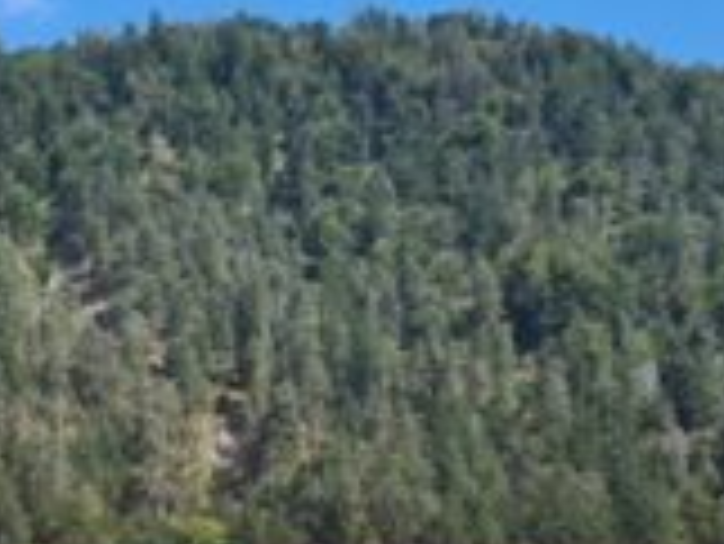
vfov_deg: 12.6
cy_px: 771
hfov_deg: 16.3
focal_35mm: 113
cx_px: -261
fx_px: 2365
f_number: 1.8
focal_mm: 5.4
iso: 50
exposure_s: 1/1544
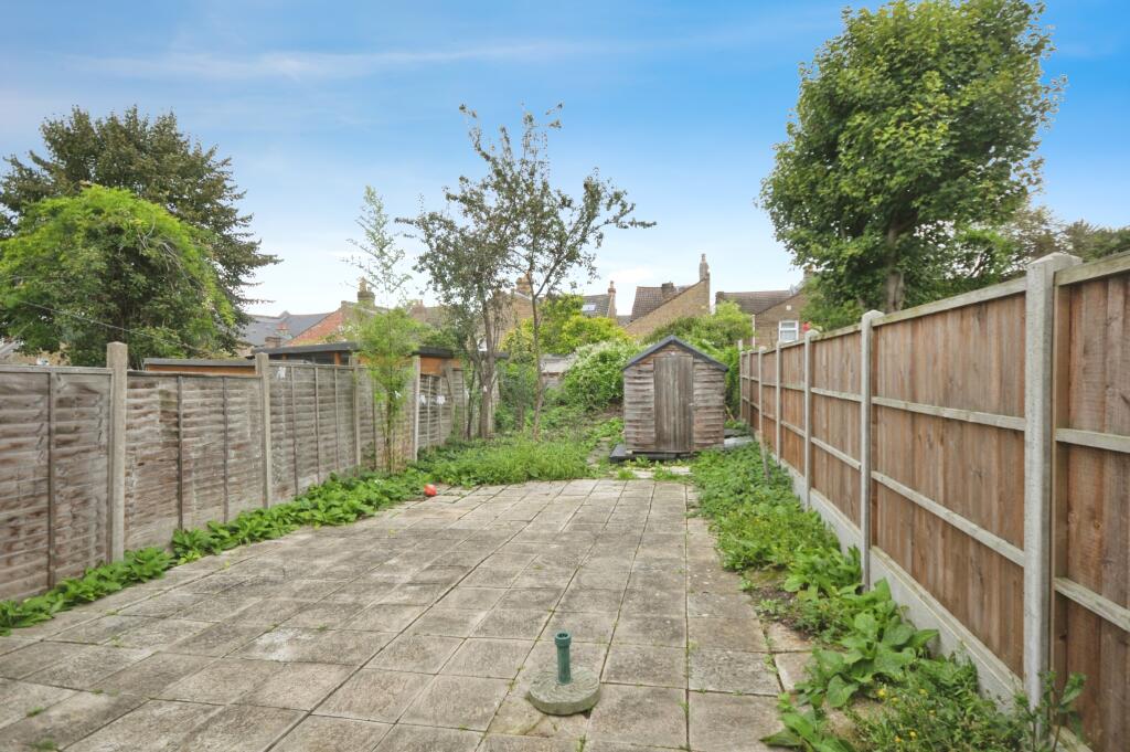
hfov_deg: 90.0
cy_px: 376
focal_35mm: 18
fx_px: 565
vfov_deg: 67.3
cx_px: 565
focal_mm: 12
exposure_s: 1/100
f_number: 5
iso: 200
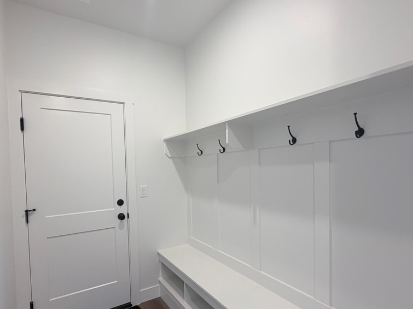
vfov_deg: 68.4
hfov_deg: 84.6
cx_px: 195
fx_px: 227
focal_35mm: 19
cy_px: 174
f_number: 2.2
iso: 200
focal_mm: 2.22
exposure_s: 1/120
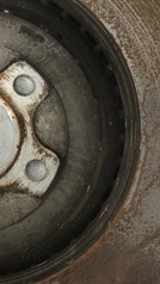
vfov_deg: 25.9
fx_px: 618
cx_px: -45
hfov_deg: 14.2
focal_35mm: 82
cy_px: 141
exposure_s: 1/17
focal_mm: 4
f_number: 1.8
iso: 40
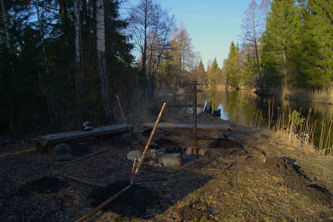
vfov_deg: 47.9
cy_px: 111
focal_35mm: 27
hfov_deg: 67.4
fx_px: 250
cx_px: 166
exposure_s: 1/640
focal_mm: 18
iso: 100
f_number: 3.5
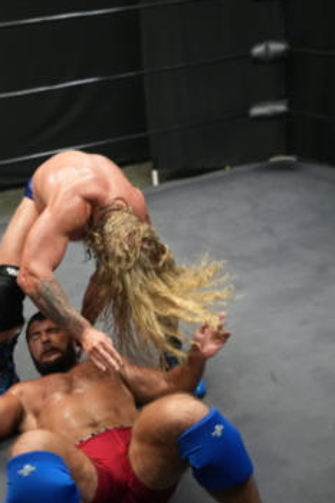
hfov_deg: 26.7
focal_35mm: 50
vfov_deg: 39.6
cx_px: 96
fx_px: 699
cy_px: 252
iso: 10000
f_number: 2.8
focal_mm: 35
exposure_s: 1/320
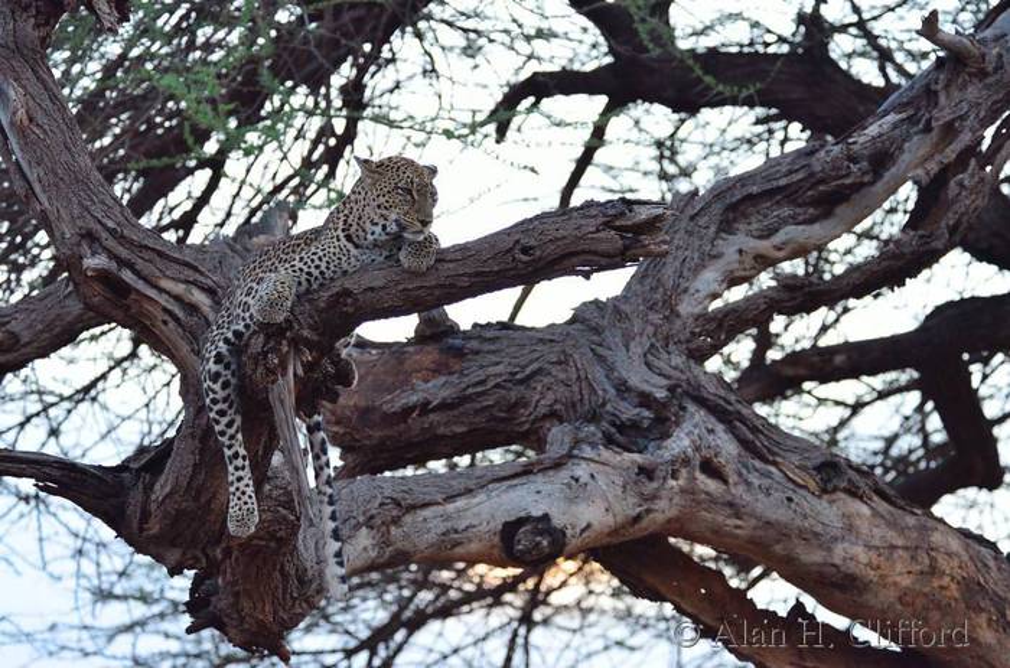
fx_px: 7346
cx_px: 505
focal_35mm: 262
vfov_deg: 5.2
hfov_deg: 7.9
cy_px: 334
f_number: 5
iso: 2000
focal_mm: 175
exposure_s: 1/160
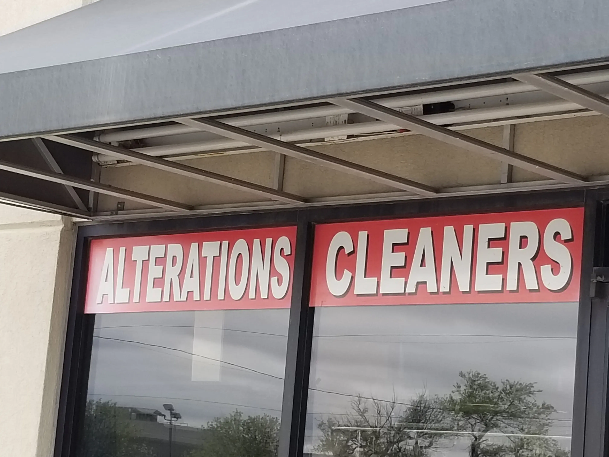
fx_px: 457
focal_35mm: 26
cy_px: 228
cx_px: 304
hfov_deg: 67.3
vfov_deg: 53.1
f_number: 1.7
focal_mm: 4.25
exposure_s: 1/315
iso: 50
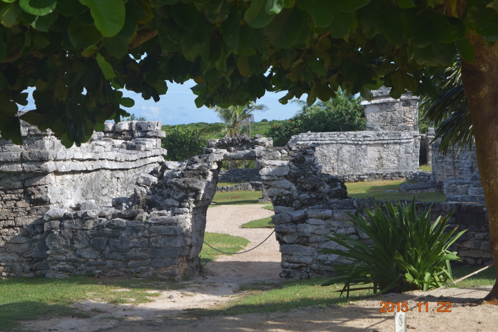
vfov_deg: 16.5
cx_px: 249
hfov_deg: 24.6
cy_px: 166
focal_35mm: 82
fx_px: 1141
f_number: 5.6
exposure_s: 1/800
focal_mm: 55
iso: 200
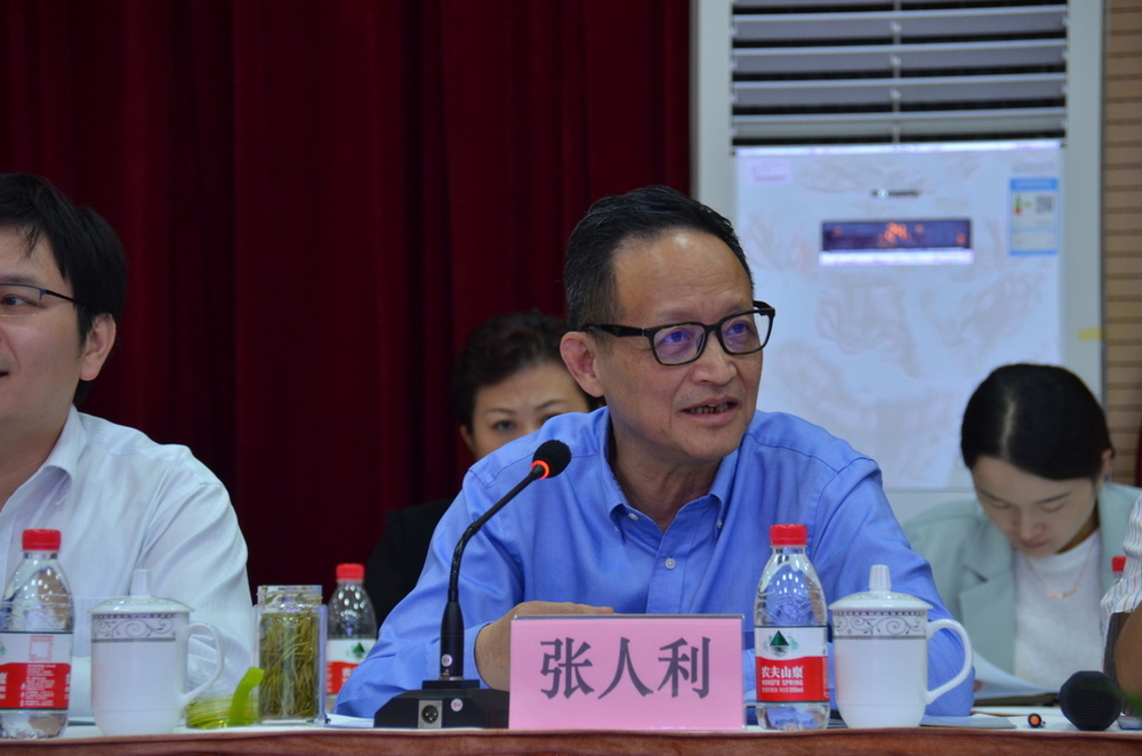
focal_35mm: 188
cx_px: 571
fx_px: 5935
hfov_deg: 11.0
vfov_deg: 7.3
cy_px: 378
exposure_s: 1/50
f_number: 5.6
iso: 800
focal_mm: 125
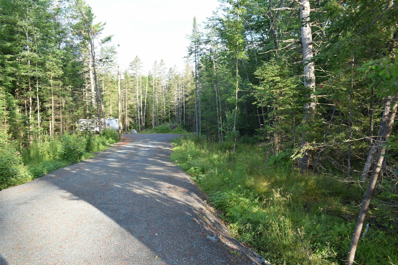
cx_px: 199
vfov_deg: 47.9
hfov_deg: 67.4
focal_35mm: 27
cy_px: 132
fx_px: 298
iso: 400
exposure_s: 1/250
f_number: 8
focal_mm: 18
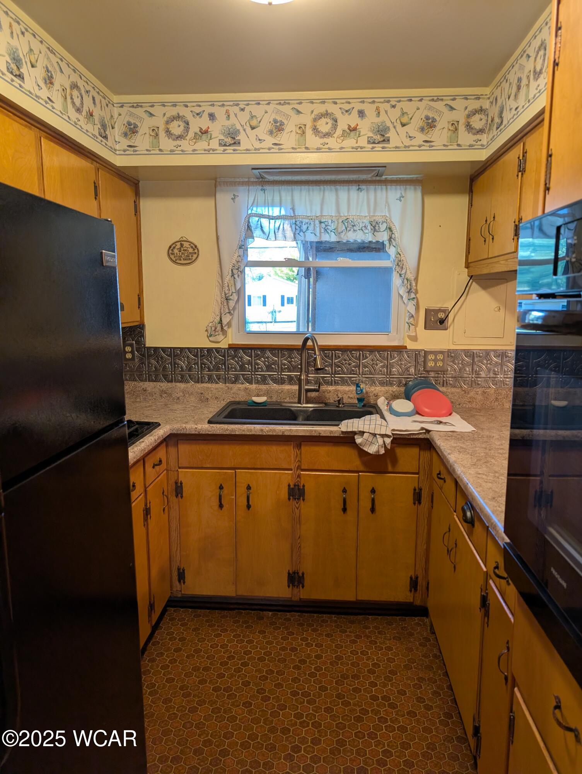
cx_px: 291
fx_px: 537
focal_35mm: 24
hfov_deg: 56.9
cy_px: 387
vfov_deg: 71.5
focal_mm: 6.9
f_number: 1.68
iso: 56
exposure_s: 1/24
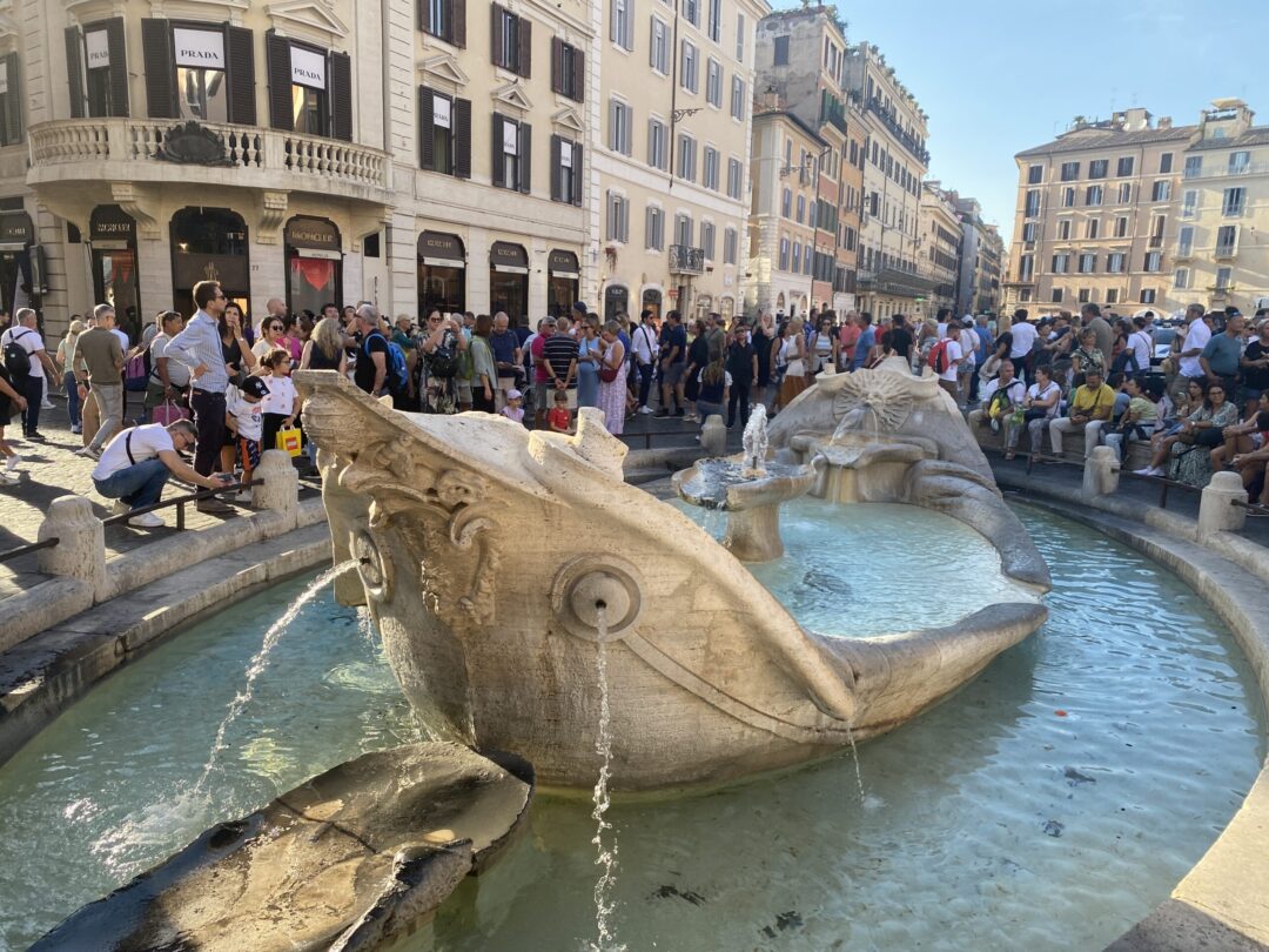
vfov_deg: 53.1
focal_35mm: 26
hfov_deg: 67.3
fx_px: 953
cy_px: 476
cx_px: 634
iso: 32
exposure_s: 1/495
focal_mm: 4.25
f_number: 1.8
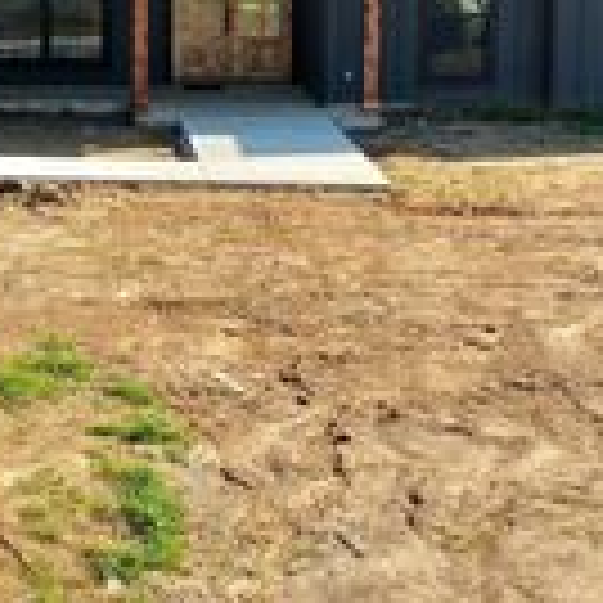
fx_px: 1754
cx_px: 50
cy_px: -7
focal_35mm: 89
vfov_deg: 18.9
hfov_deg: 19.1
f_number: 2.8
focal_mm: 14.45
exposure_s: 1/2000
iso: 400
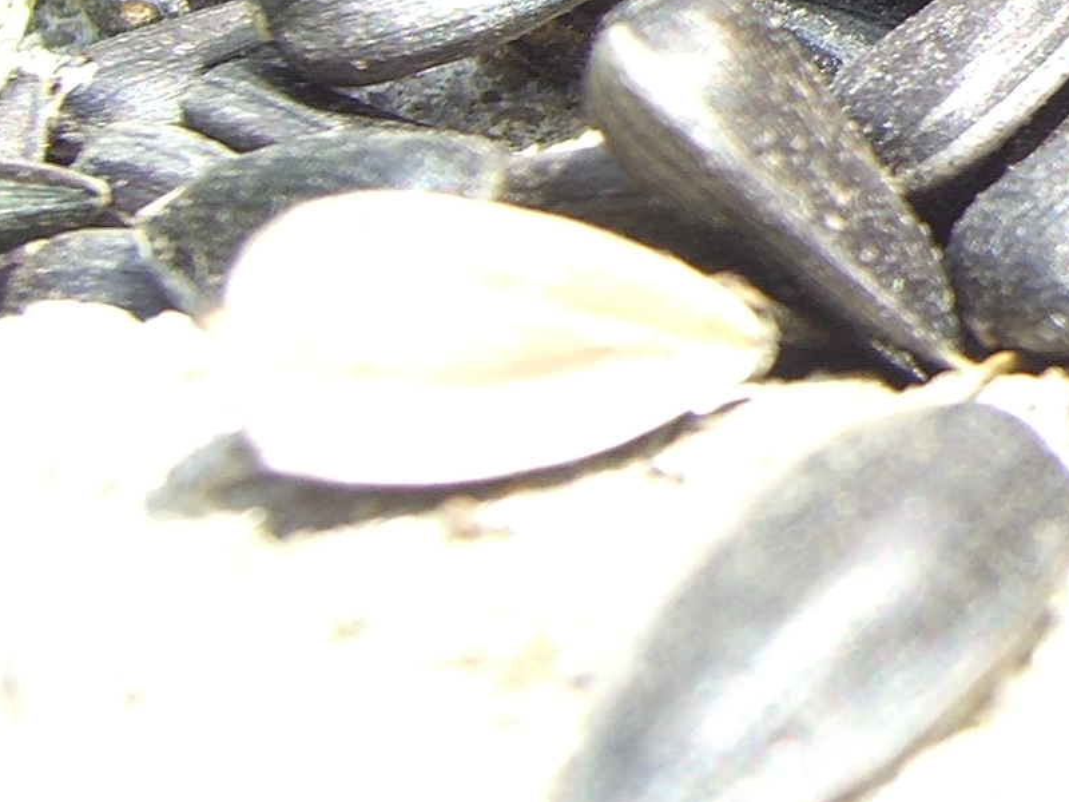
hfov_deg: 11.5
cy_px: -388
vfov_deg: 9.3
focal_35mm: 155
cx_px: 2134
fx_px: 4787
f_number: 4
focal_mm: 7.9
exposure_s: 1/250
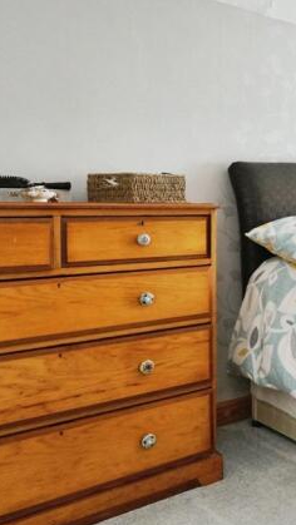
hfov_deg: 23.5
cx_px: 438
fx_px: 572
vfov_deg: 49.2
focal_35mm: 41
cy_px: 226
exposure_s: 1/60
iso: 2000
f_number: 8
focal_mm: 16
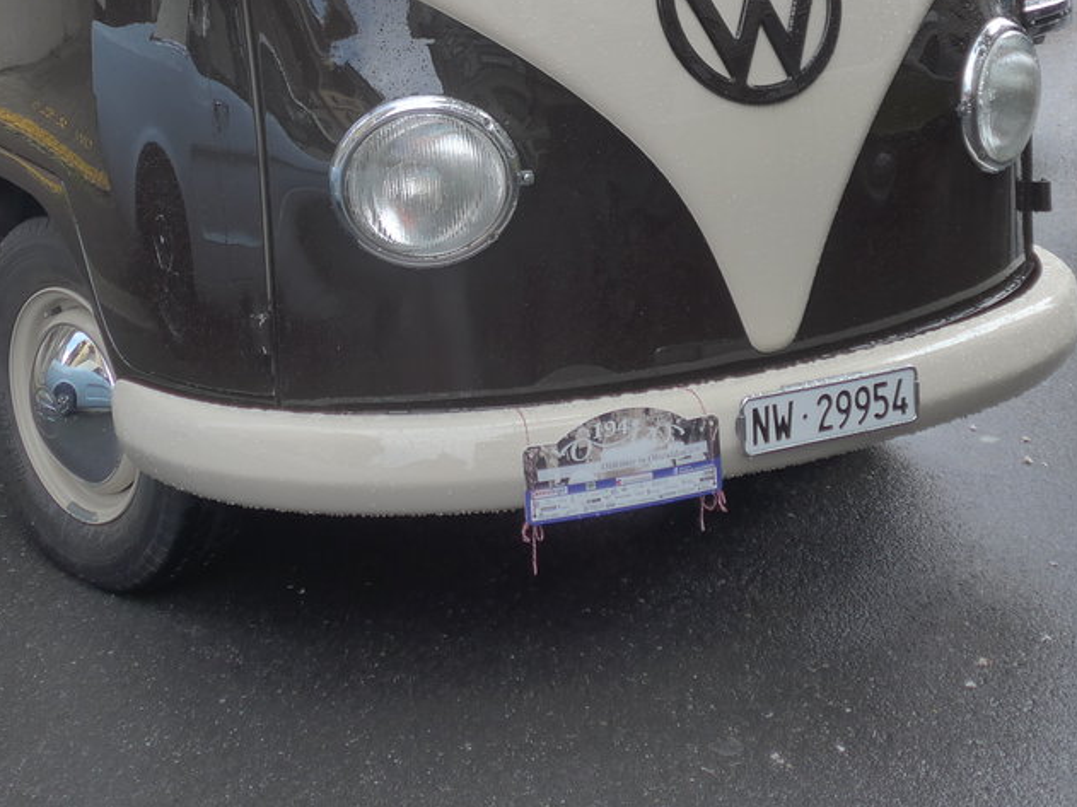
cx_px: 471
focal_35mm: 78
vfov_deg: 18.5
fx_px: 2426
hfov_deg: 25.0
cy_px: 61
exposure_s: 1/640
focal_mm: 8.4
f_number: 2.6
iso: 160
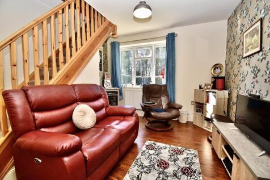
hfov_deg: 100.4
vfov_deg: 77.3
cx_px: 135
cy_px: 90
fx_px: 112
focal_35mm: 15
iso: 200
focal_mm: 10
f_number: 5
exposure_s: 1/60
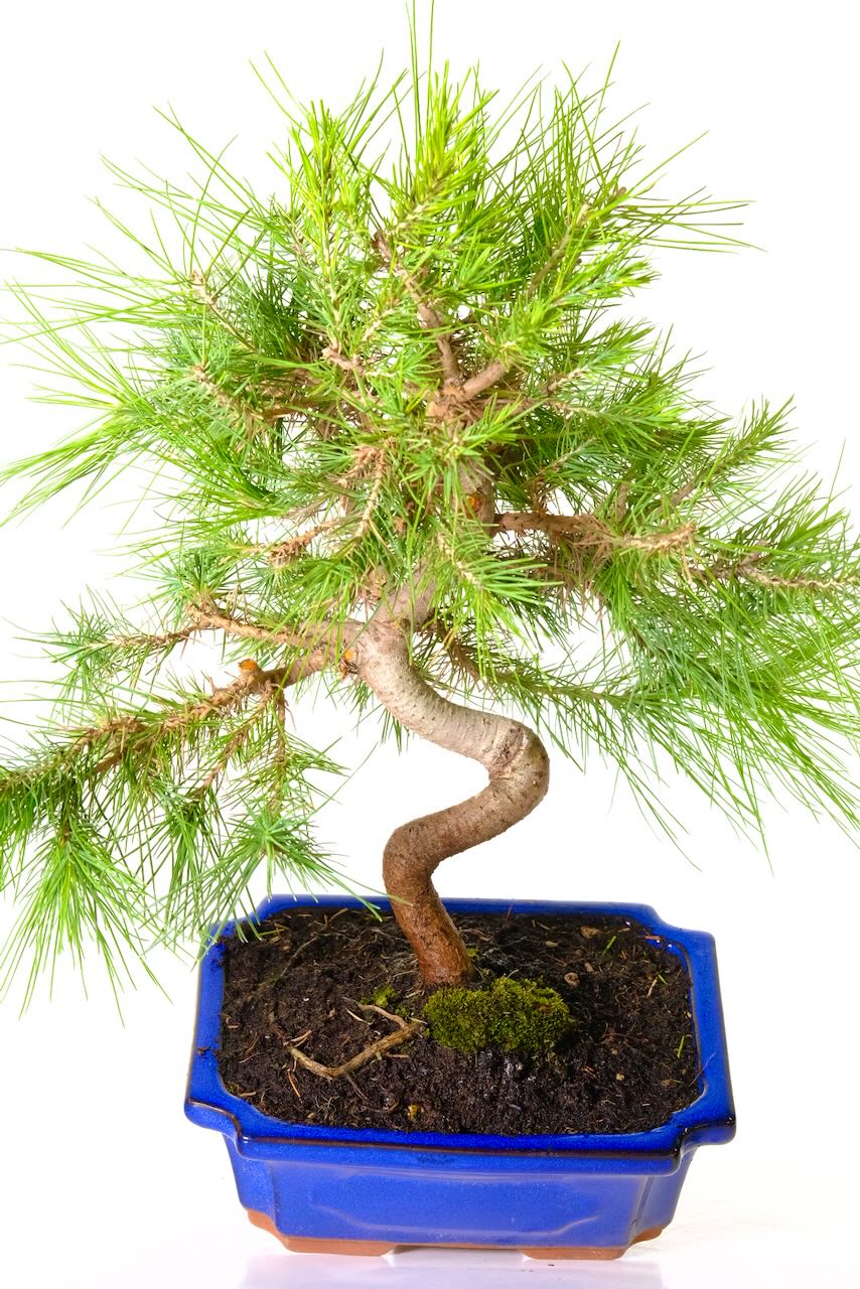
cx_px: 430
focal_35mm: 91
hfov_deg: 15.0
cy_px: 644
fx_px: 3259
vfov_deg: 22.4
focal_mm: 60.7
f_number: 10
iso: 1600
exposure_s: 1/15
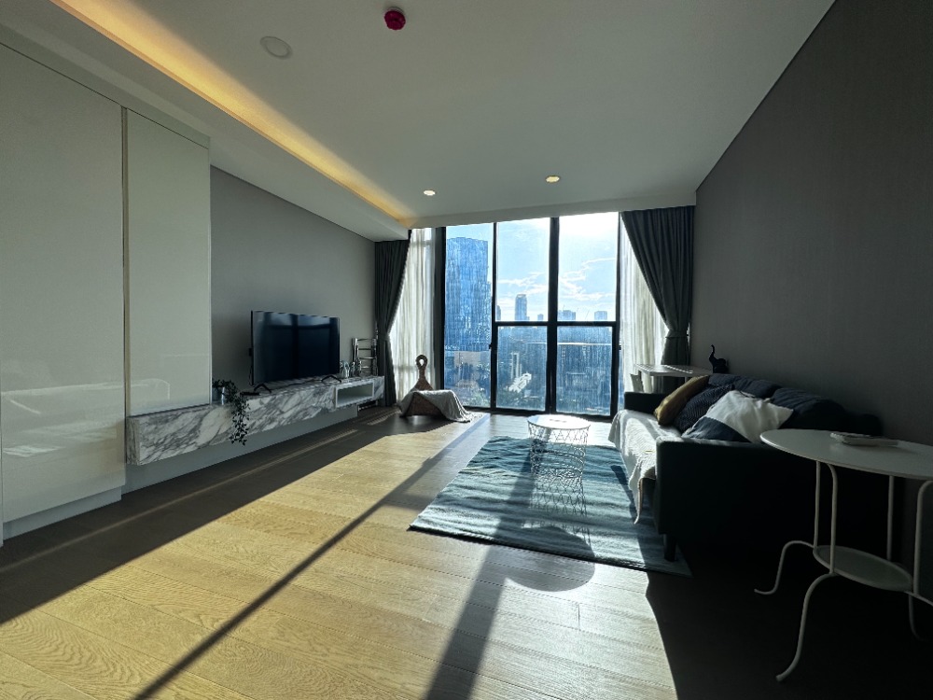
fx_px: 377
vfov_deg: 85.7
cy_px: 350
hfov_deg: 102.1
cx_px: 466
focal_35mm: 14
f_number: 2.2
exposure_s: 1/673
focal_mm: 2.22
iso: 40
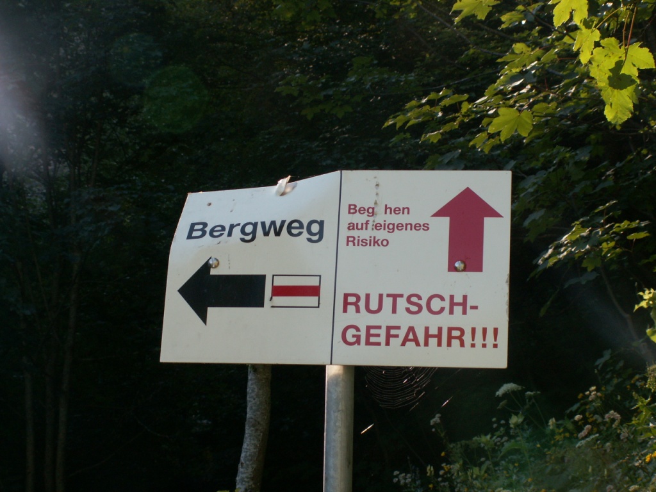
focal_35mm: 89
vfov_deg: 16.6
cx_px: 328
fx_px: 1687
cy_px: 246
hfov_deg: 22.0
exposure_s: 1/80
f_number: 5
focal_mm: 14.82
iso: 50
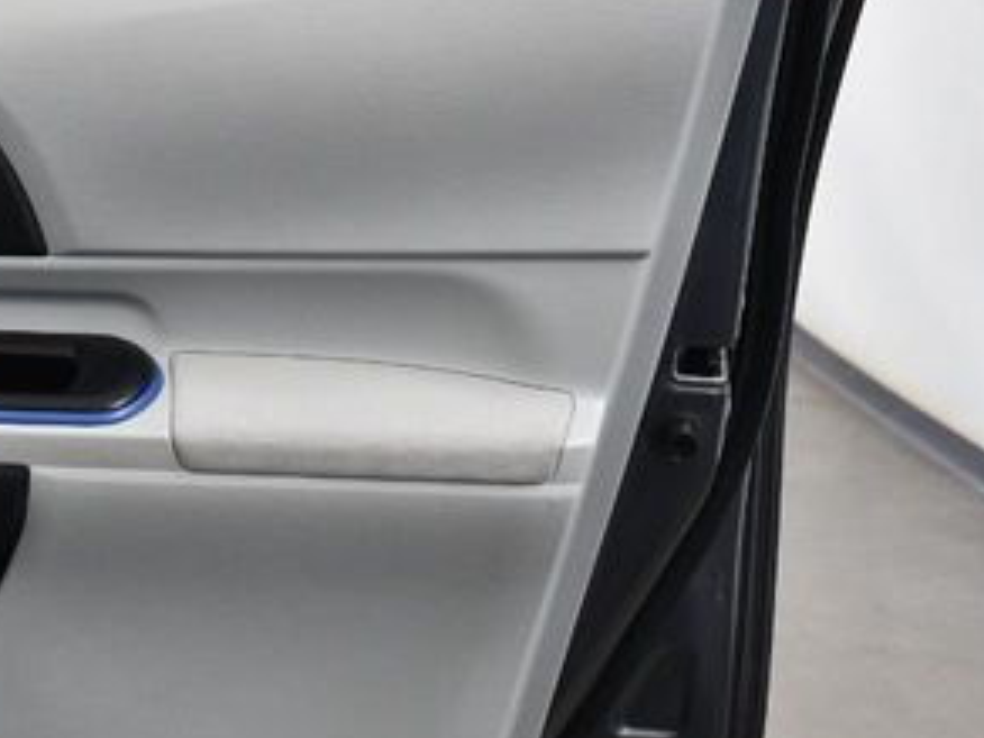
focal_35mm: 76
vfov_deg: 19.4
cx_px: -51
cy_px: 379
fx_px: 2160
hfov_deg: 24.2
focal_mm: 18
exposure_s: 1/125
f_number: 3.5
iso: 1400
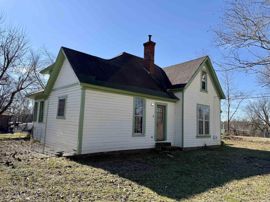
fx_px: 187
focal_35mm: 24
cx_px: 135
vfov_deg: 56.8
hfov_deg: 71.6
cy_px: 101
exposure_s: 1/3759
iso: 80
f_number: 1.78
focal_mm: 6.76
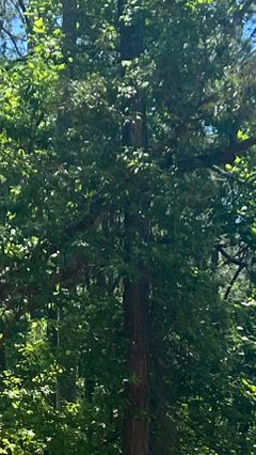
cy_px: 668
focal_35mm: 133
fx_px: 1603
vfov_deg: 15.0
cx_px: 309
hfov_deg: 9.0
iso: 50
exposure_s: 1/1252
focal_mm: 5.7
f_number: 1.5
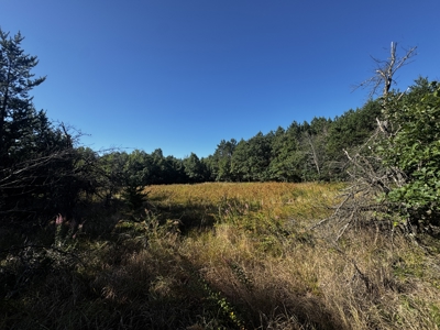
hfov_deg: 102.1
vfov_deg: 85.7
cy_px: 165
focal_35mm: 14
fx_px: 178
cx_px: 220
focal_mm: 2.22
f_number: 2.2
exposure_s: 1/1006
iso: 50
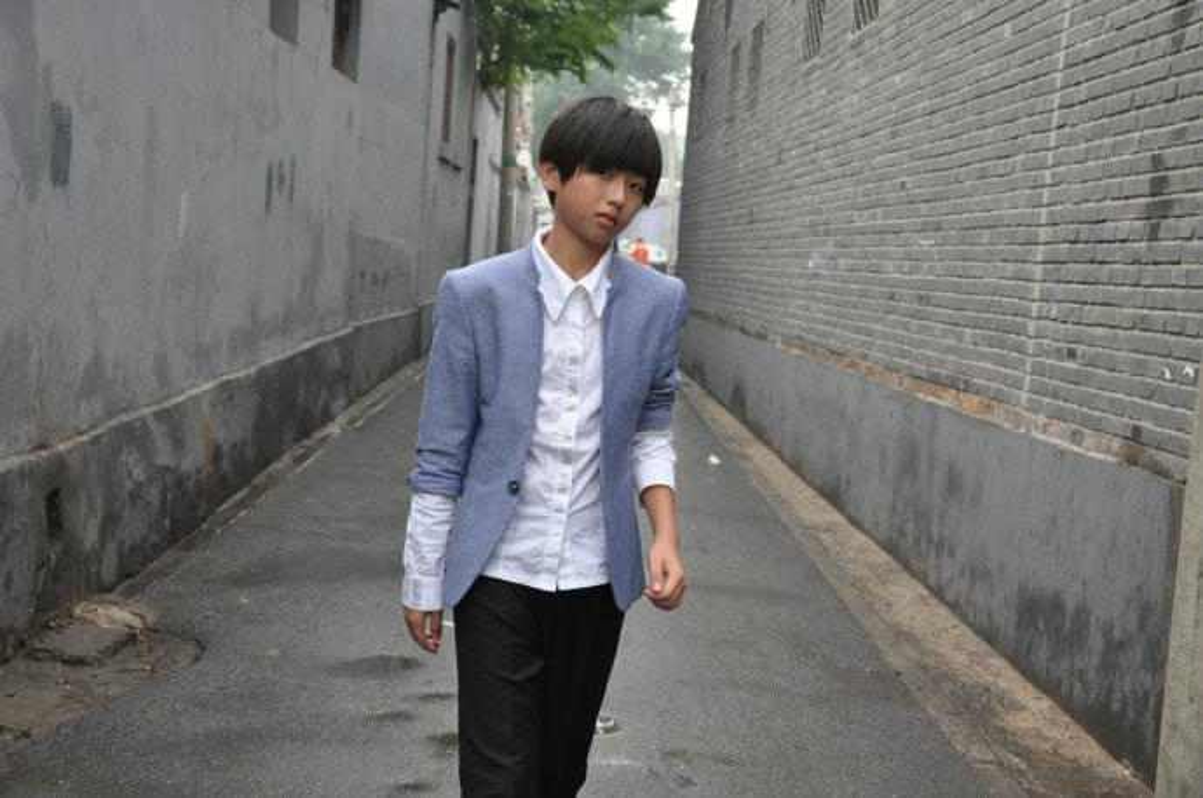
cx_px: 602
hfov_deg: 35.1
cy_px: 399
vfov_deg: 23.7
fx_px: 1902
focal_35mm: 57
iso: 800
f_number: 4.5
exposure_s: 1/1000
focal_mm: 38
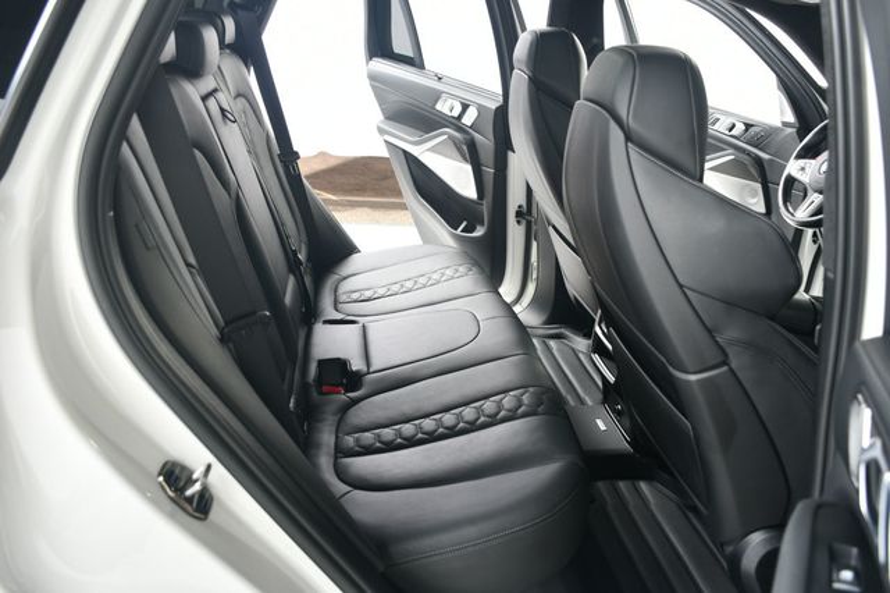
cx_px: 445
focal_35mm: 33
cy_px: 296
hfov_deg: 57.2
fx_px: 815
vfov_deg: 39.9
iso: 100
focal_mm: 22
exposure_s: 1/160
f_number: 3.5
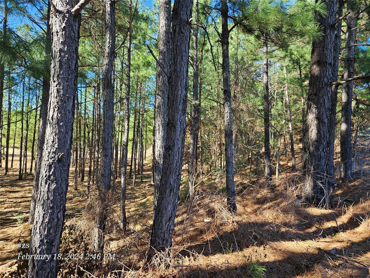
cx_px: 185
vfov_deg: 58.9
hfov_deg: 73.9
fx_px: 246
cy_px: 139
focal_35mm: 23
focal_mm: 5.4
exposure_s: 1/197
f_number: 1.8
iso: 25
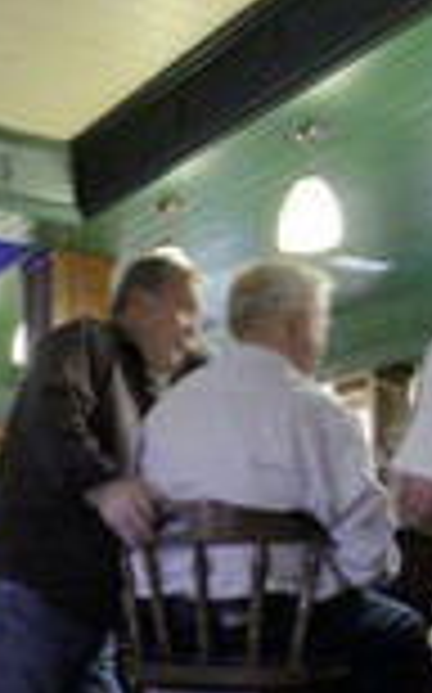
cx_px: 38
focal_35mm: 54
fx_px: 1027
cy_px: 626
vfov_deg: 35.1
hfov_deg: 23.1
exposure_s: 1.3
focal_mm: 13
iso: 100
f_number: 7.1
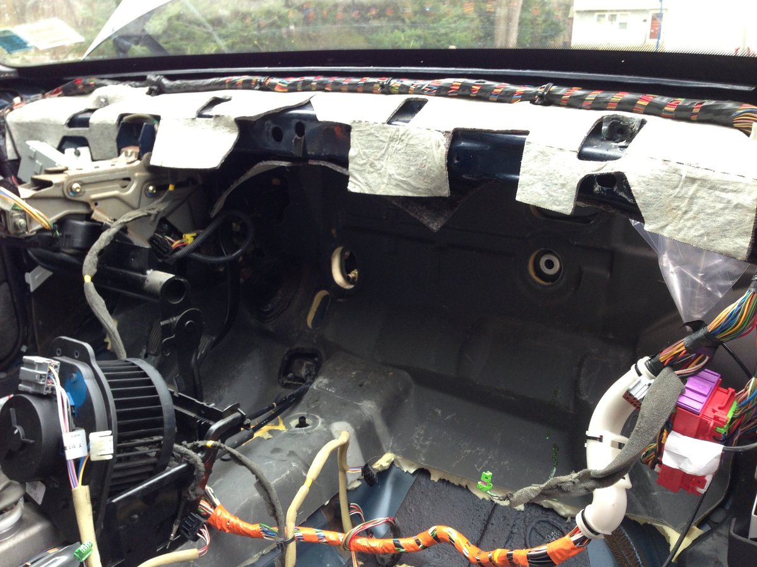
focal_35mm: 33
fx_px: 722
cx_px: 378
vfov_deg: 42.9
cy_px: 284
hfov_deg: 55.4
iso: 64
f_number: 2.4
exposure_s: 1/60
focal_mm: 4.13
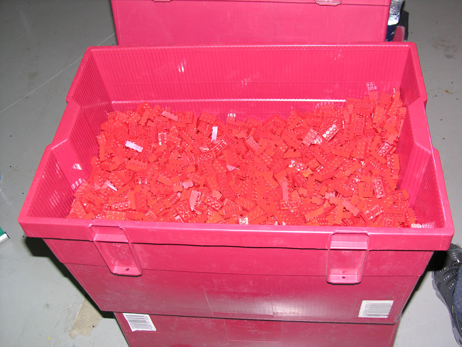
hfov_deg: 46.8
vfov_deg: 36.0
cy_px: 174
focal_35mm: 40
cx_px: 231
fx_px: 534
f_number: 2.9
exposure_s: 1/60.1
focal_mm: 10.2
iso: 50
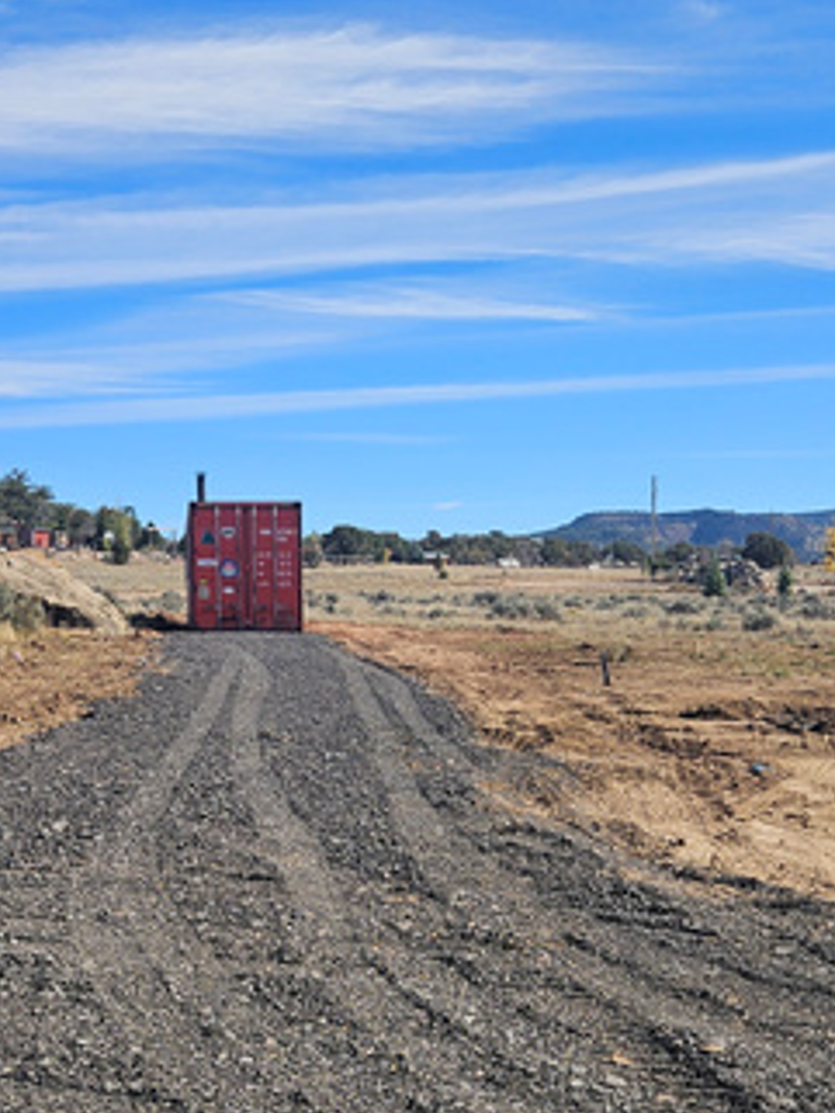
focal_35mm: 55
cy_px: 791
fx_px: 1768
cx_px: 364
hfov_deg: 26.6
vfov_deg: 34.4
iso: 25
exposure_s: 1/1946
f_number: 1.8
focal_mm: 5.4
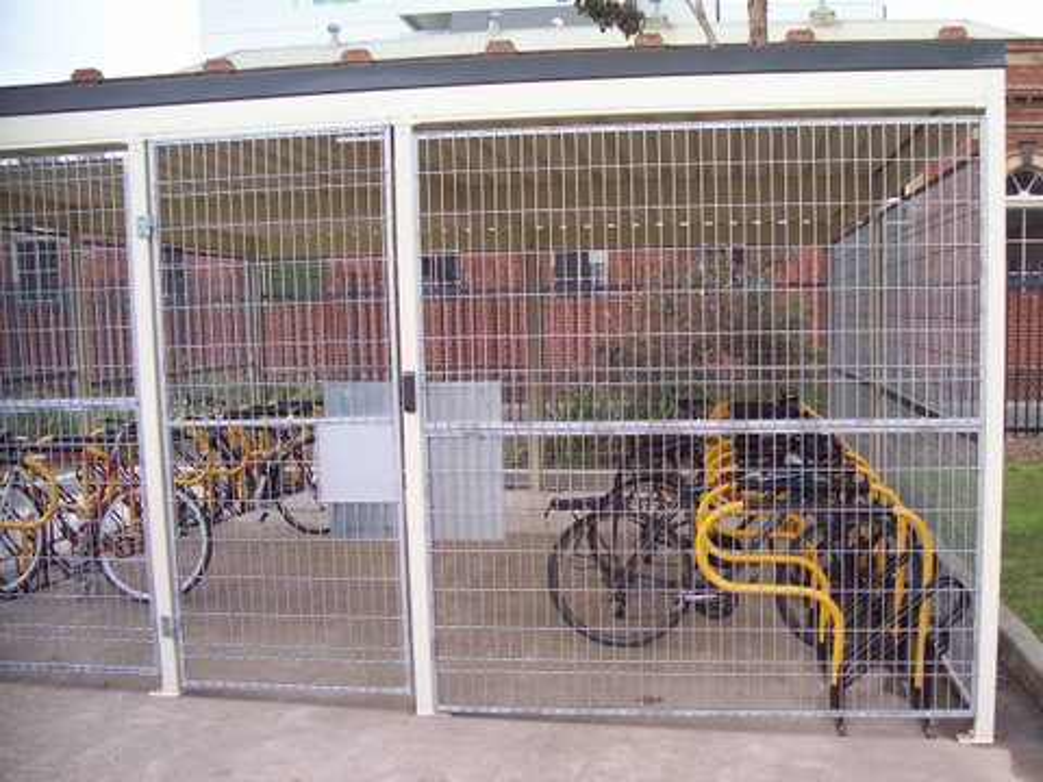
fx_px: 1085
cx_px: 522
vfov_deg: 39.7
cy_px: 391
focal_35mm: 36
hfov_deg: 51.4
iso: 80
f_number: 2.7
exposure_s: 1/180
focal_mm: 6
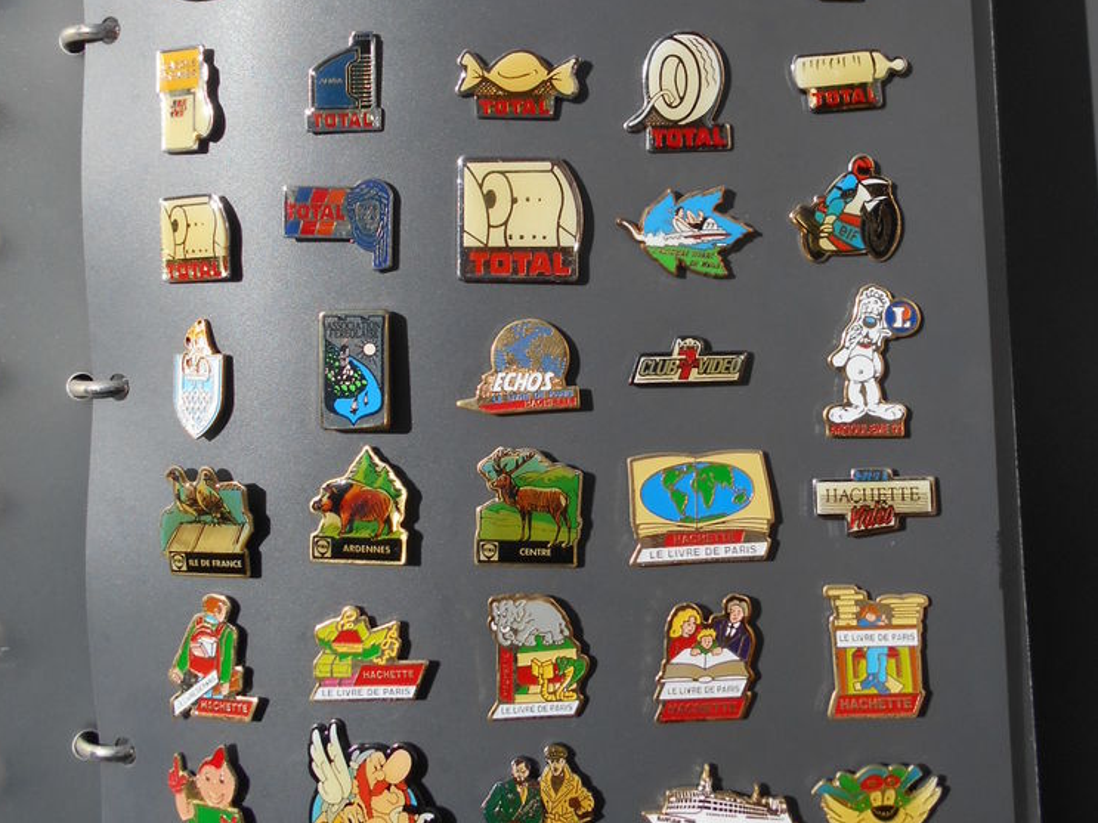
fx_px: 1110
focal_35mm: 35
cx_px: 548
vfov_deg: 39.8
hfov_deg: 52.6
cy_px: 226
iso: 80
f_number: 3.2
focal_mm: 4.6
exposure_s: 1/1250
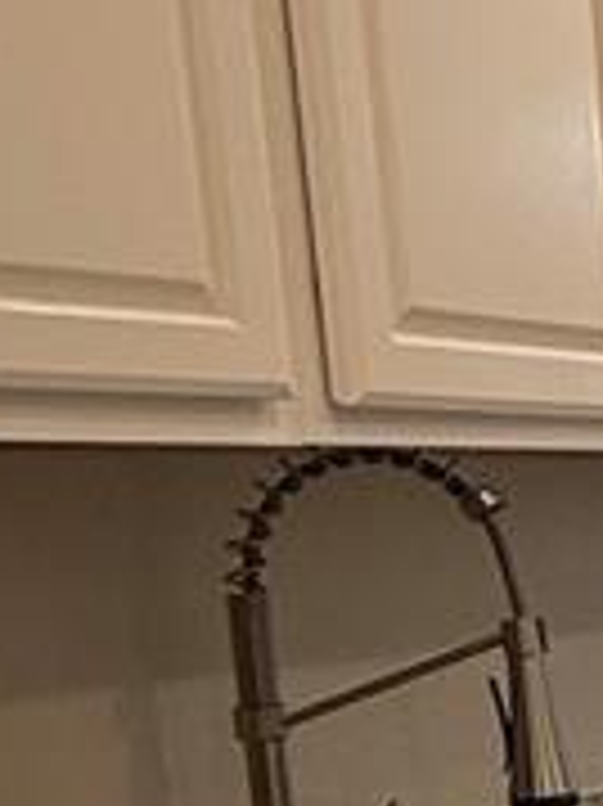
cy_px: 824
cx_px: 1678
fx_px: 2186
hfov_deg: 11.3
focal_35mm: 94
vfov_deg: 20.2
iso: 125
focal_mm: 2.22
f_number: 2.2
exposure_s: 1/120
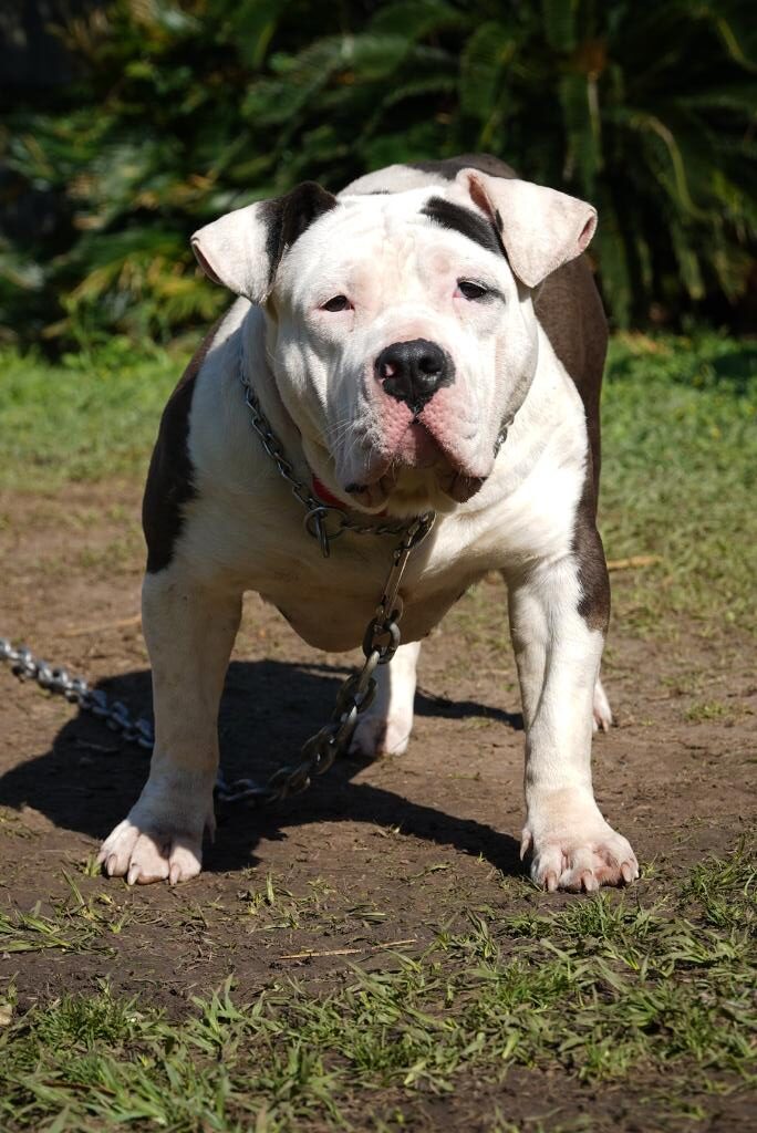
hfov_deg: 14.3
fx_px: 3024
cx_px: 378
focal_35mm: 96
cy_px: 566
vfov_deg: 21.2
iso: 80
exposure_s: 1/250
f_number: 7.1
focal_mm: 64
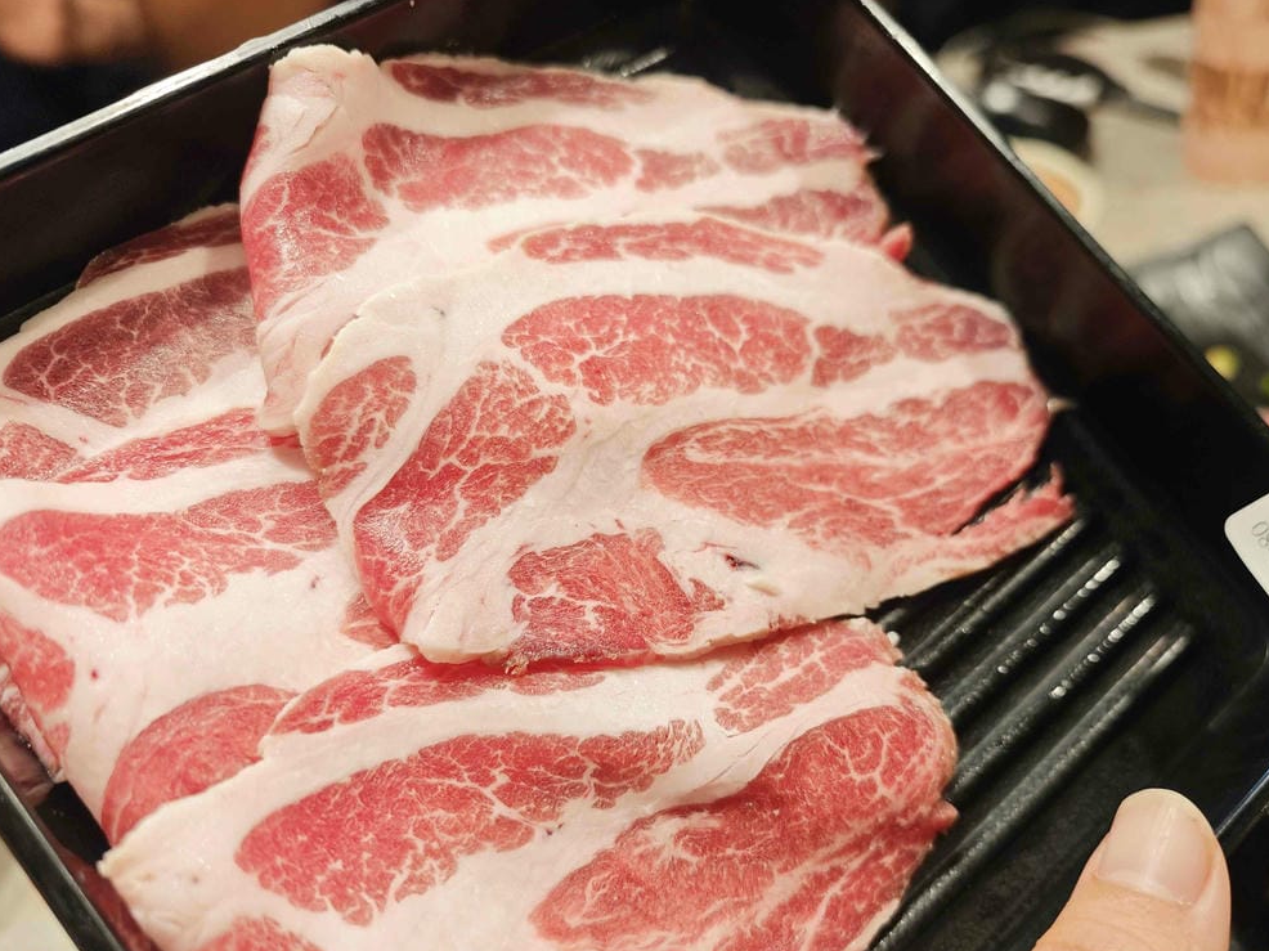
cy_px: 553
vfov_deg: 49.5
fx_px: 1026
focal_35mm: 28
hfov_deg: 63.4
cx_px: 676
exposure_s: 1/60
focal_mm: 8.72
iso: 250
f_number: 2
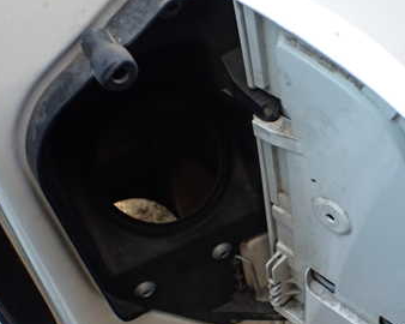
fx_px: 623
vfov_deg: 28.7
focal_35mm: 52
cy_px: 236
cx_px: 325
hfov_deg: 34.9
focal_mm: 5.4
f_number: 2.3
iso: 250
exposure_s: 1/125
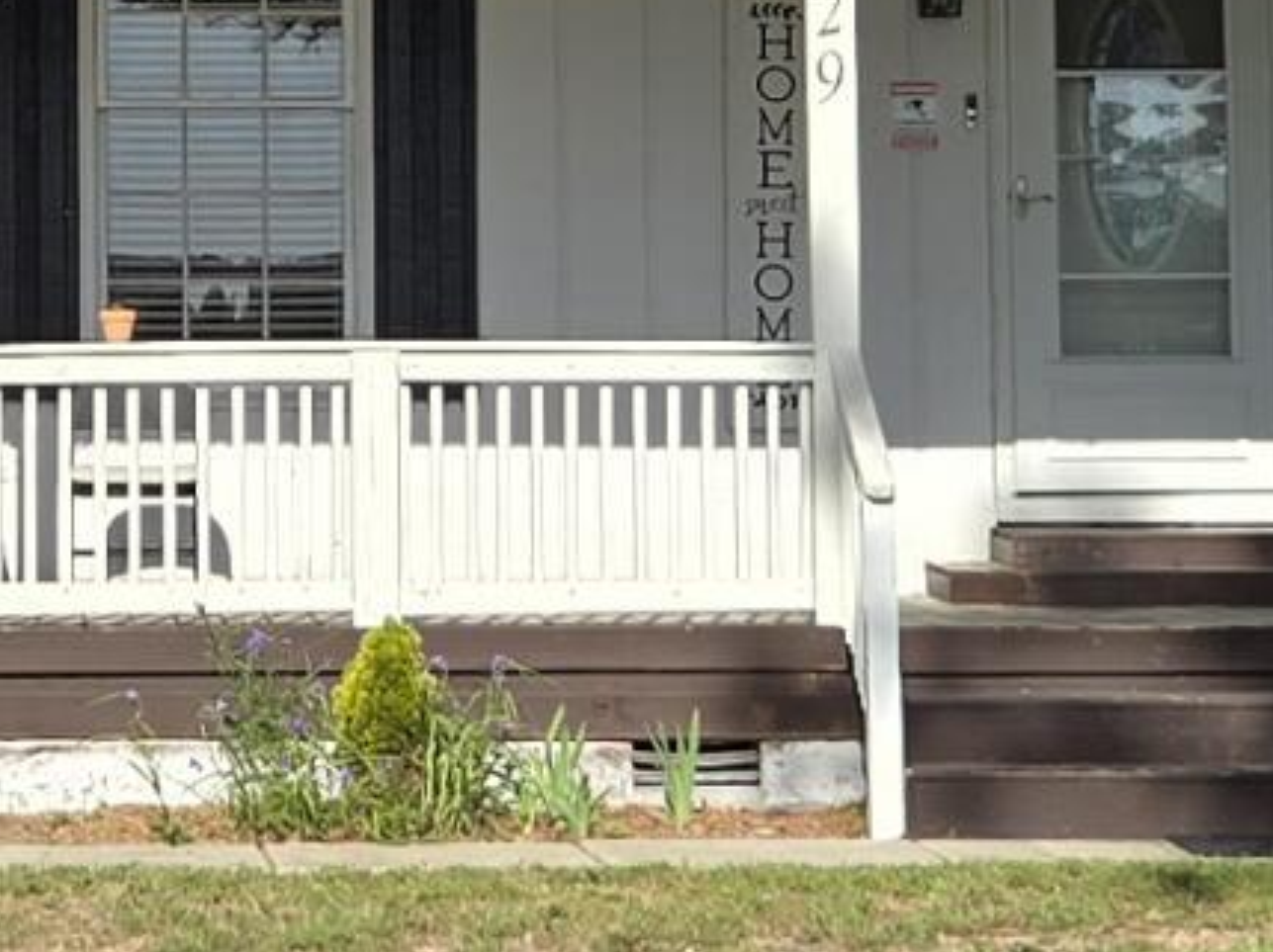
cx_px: 80
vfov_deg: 9.1
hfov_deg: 12.2
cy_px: -24
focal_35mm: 161
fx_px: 5916
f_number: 1.8
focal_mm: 5.4
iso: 25
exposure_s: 1/1667
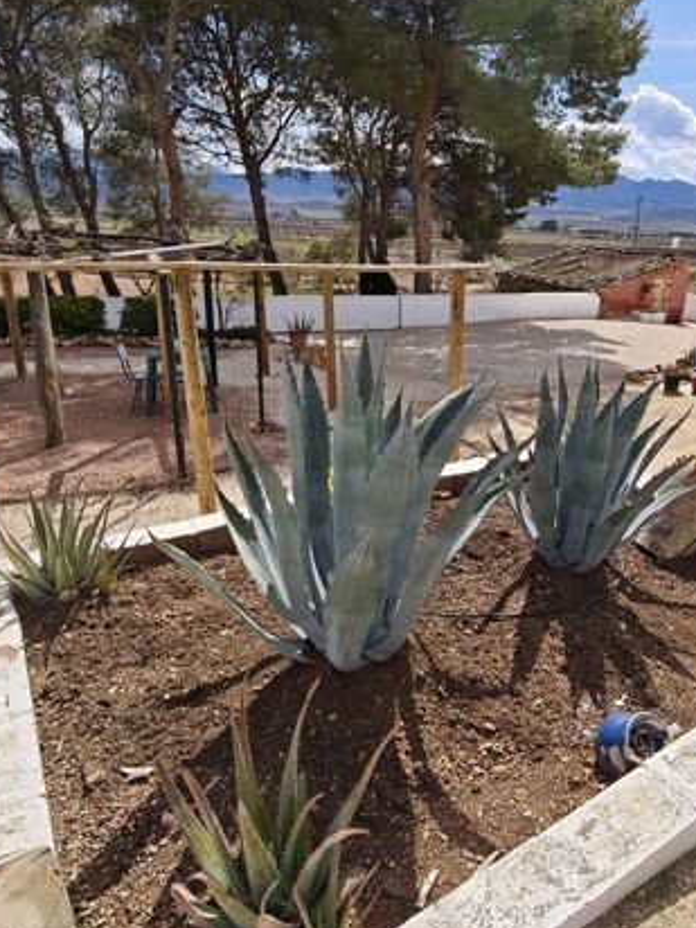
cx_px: 479
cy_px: 421
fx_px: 643
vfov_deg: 71.4
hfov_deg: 55.3
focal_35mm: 24
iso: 50
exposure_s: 1/1012
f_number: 2.2
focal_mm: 2.16
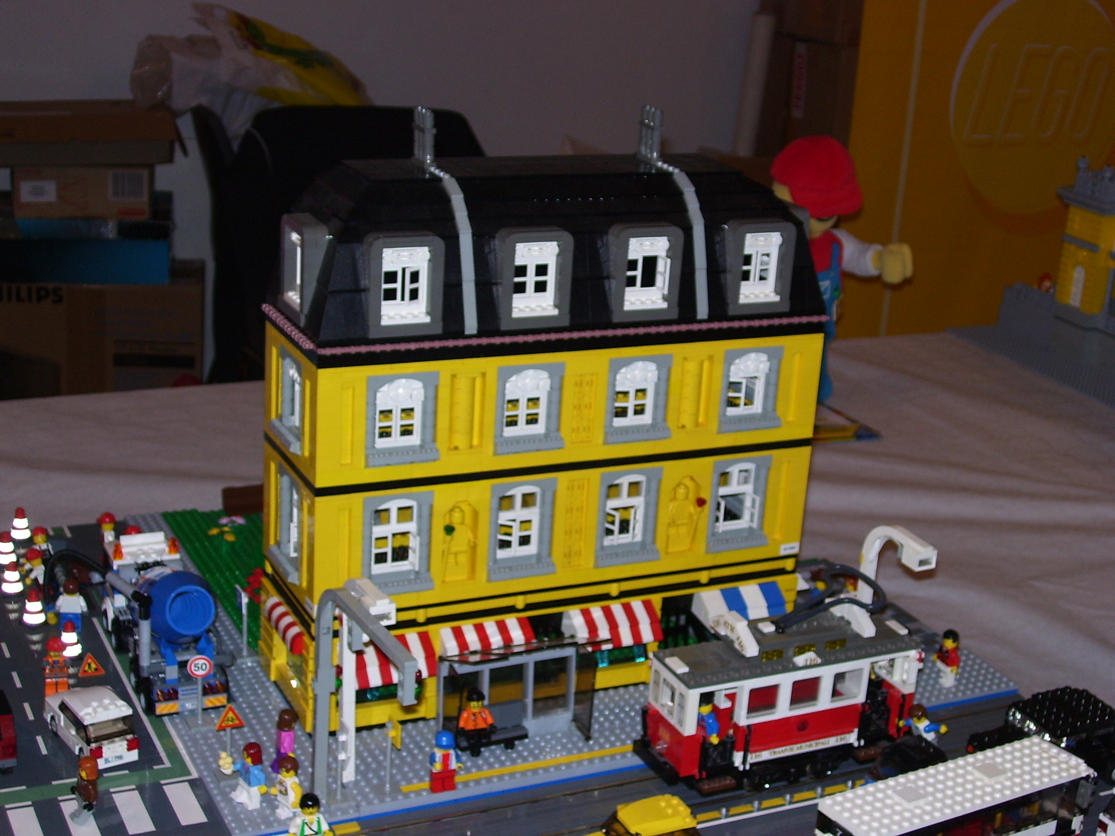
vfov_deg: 26.1
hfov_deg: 34.3
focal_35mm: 56
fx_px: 1804
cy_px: 418
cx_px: 558
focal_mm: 9.4
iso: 80
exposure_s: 1/60
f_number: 3.4
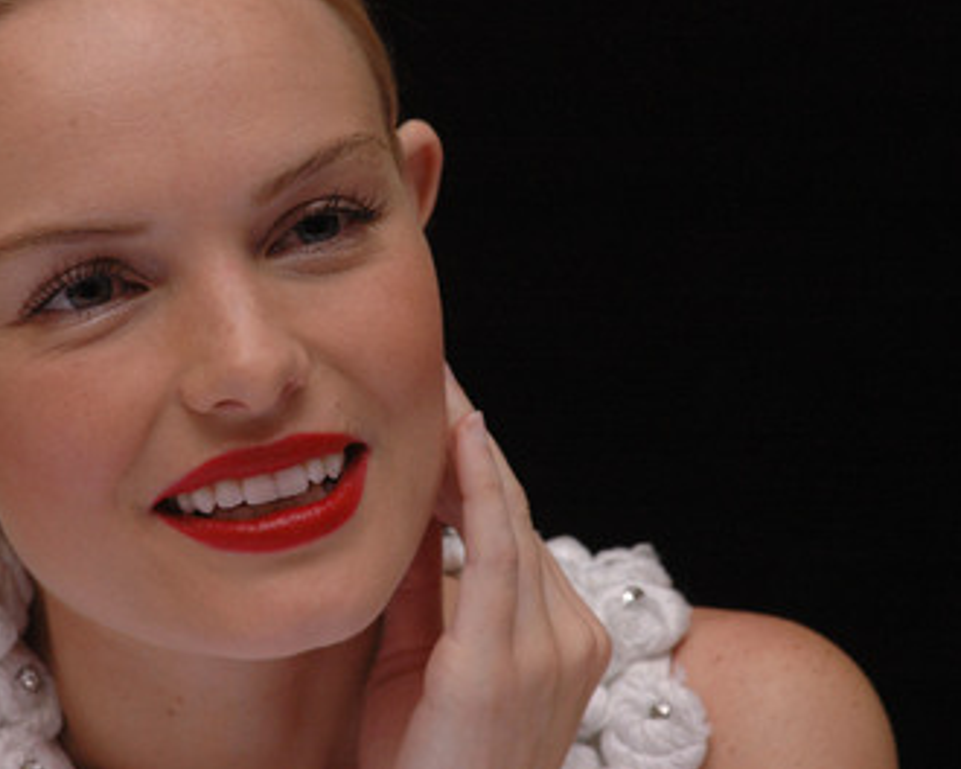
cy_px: 384
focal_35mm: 265
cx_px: 390
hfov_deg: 7.3
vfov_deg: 5.8
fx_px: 7525
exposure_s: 1/400
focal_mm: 155
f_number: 10
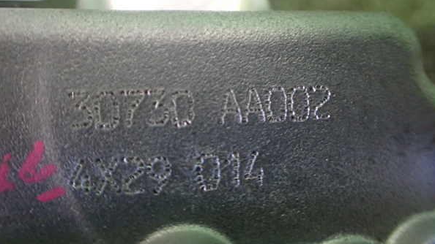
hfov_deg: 59.5
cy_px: 110
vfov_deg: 35.6
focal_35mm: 33
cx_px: 219
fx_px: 381
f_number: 2.3
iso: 1000
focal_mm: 5.4
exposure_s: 1/30
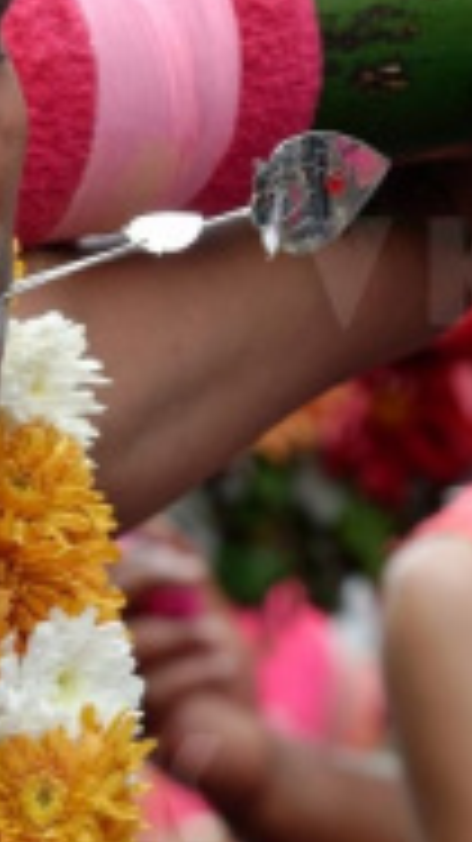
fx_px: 17913
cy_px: 892
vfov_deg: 2.7
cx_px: -209
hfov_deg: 1.5
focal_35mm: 804
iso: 200
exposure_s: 1/400
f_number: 6.3
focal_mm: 160
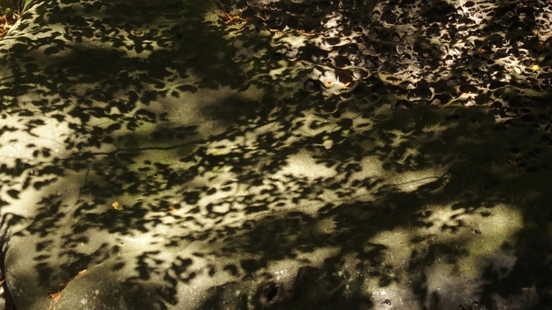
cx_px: 341
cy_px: 9
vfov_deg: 4.4
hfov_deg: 7.8
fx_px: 4025
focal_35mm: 275
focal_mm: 28.8
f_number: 2.8
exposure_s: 1/250
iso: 160
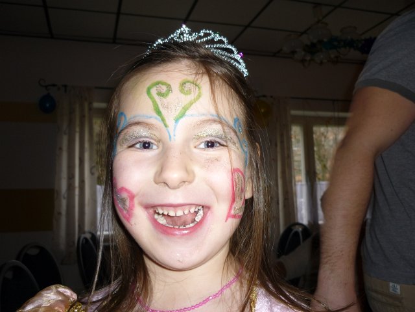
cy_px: 156
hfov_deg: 55.4
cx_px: 208
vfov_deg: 42.9
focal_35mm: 33
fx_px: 396
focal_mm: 5.5
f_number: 2.8
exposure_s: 1/60
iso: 100
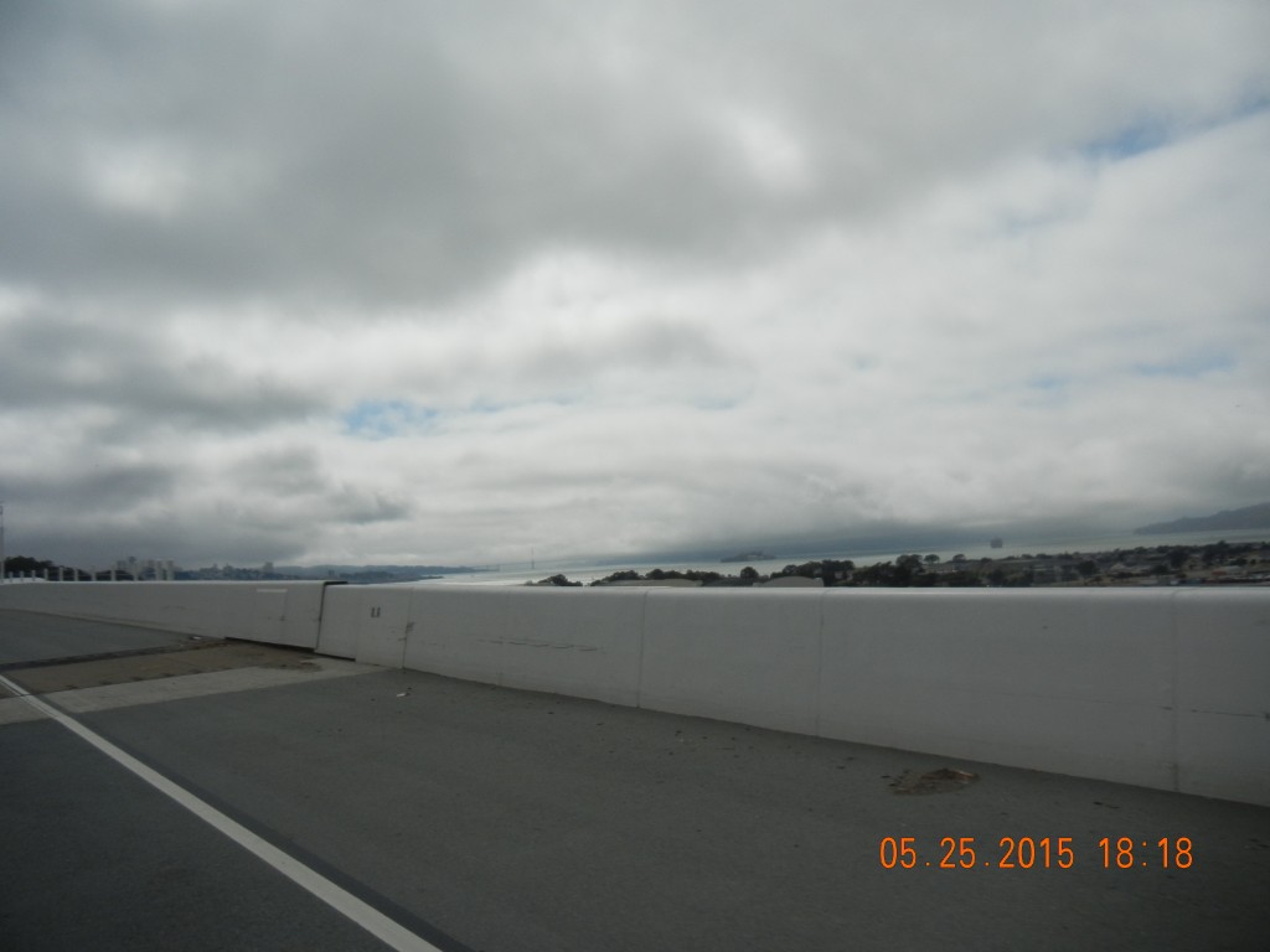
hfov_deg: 60.0
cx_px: 635
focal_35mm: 30
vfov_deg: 46.8
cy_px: 476
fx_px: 1101
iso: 160
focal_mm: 5.4
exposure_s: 1/1470
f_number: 7
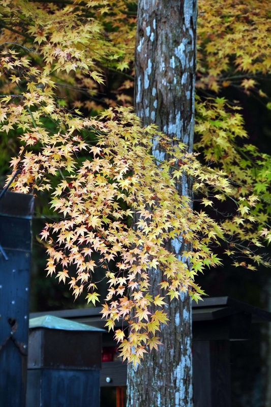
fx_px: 2340
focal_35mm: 207
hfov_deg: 6.6
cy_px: 204
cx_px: 136
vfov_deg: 9.9
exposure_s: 1/250
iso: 320
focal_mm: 138.1
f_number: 6.3
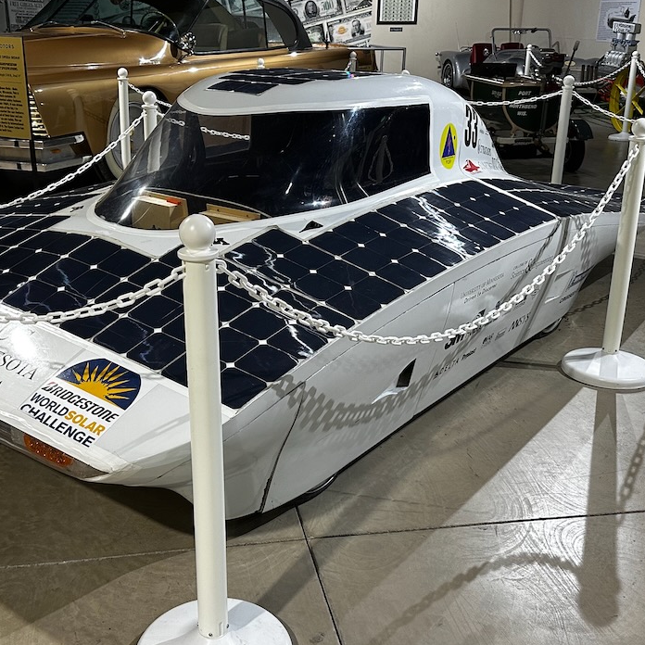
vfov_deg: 42.8
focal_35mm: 39
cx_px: 272
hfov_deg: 42.7
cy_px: 328
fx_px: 822
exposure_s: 1/60
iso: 200
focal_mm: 6.86
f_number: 1.78
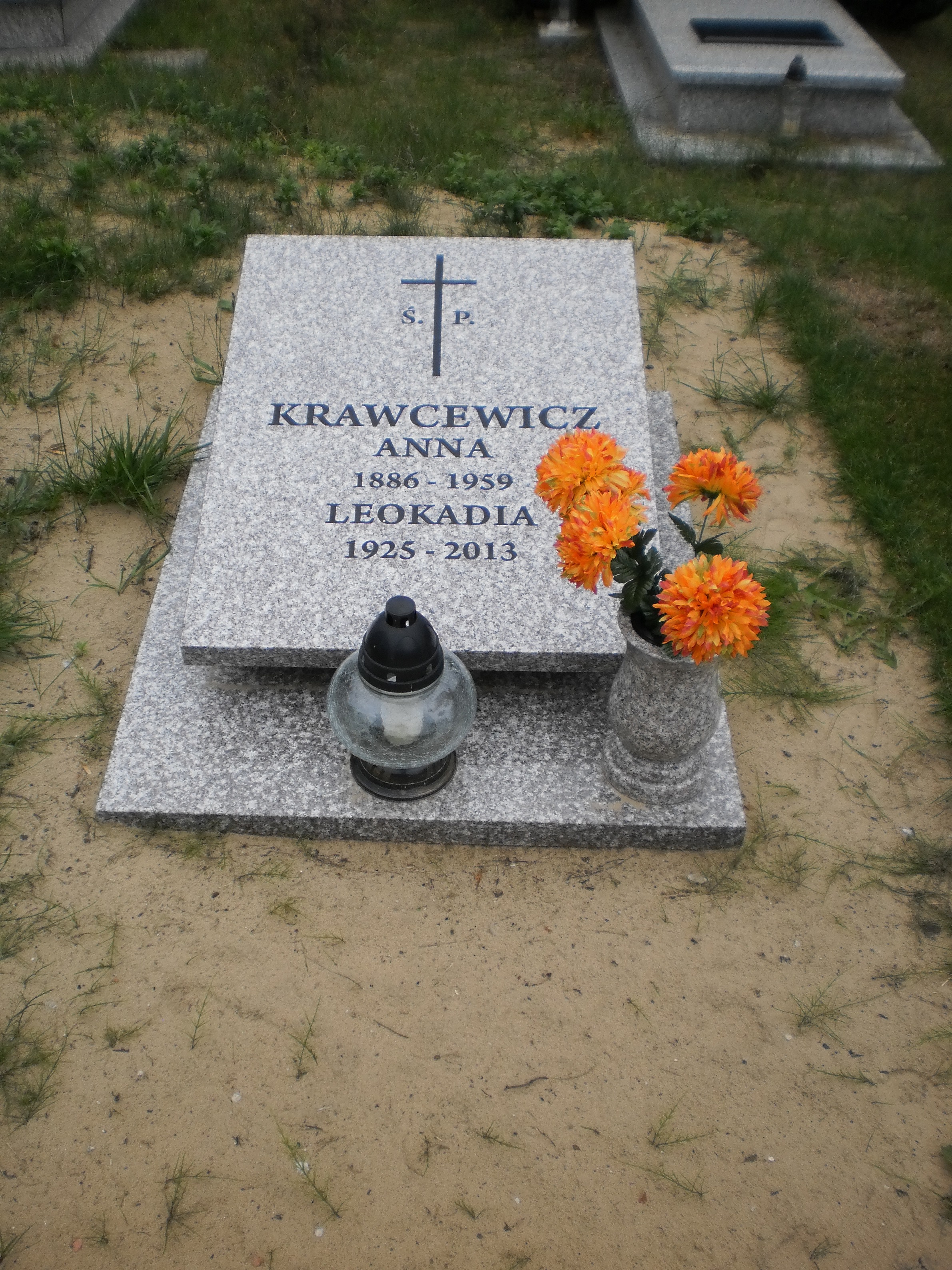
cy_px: 635
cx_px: 476
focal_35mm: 36
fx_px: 1320
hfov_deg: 39.7
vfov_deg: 51.4
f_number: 3.1
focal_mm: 6.3
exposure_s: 1/1000
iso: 100
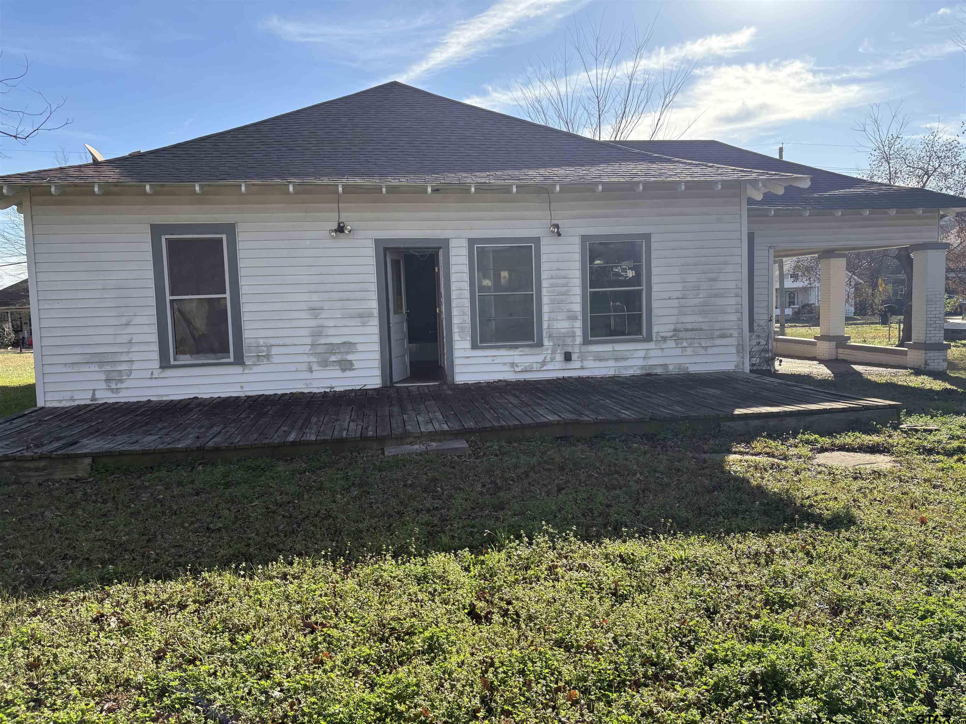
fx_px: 726
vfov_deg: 53.1
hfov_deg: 67.3
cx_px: 483
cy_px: 362
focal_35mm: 26
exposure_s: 1/1953
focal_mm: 5.96
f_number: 1.6
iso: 64
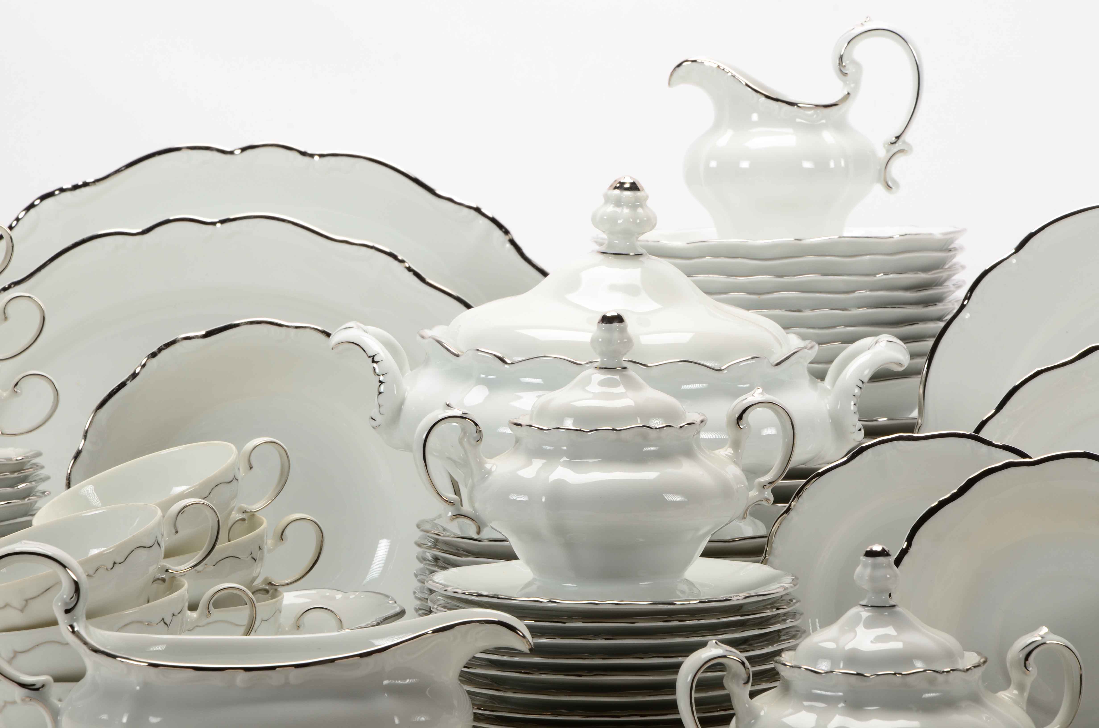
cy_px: 364
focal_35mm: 158
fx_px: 4798
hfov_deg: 13.1
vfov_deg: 8.7
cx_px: 550
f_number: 18
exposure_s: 1/160
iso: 200
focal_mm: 105
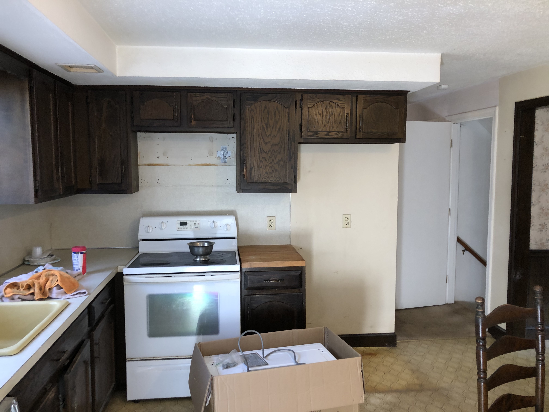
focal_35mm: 28
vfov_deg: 49.7
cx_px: 274
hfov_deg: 63.4
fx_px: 444
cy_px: 206
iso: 40
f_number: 1.8
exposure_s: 1/15
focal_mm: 3.99
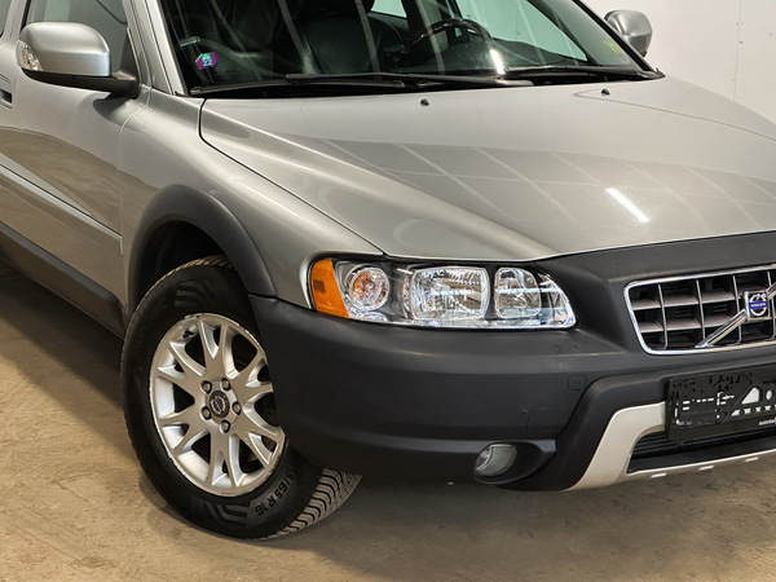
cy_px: 291
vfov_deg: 19.1
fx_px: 1726
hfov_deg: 25.3
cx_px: 388
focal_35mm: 77
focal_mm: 9
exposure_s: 1/50
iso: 640
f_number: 2.8
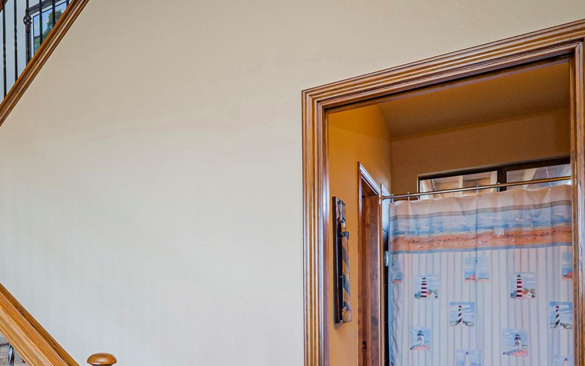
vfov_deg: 41.0
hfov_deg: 59.0
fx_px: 462
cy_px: 301
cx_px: 107
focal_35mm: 29
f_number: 5.6
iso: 500
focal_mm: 7
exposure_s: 1/250
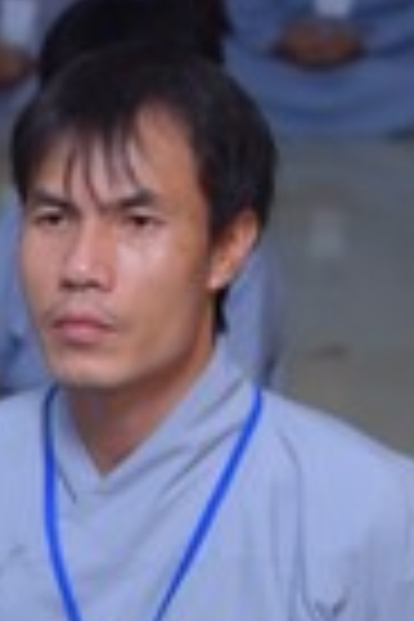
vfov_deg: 7.5
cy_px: 711
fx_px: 4726
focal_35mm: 274
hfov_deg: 4.9
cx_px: -493
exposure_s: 1/125
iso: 640
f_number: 5
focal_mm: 58
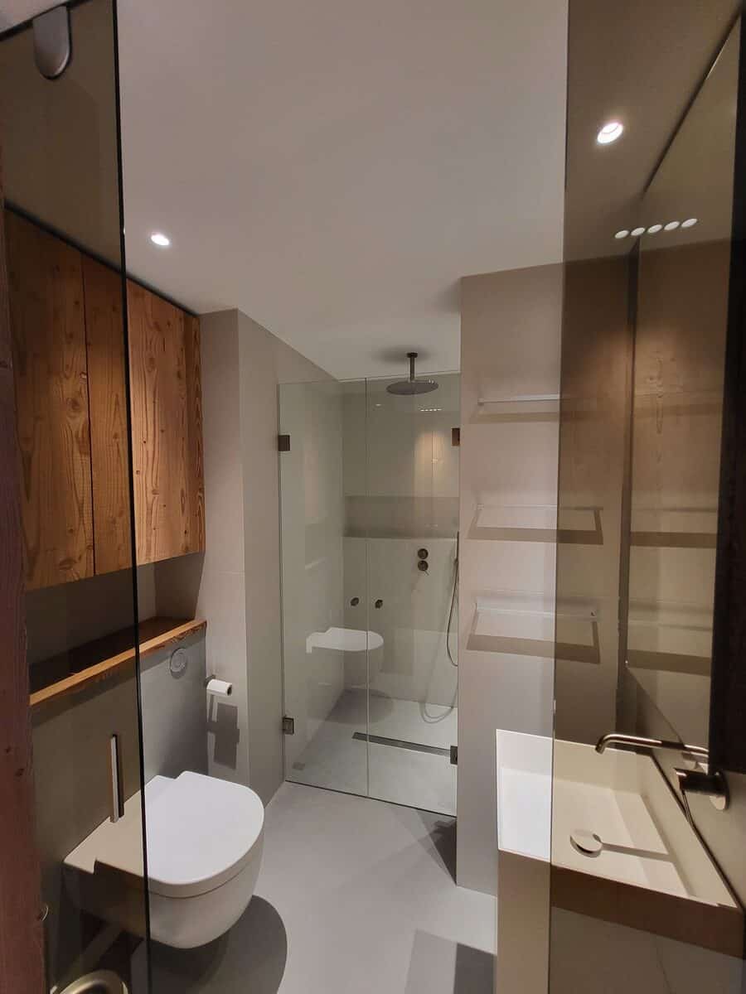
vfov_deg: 106.2
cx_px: 373
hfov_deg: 89.9
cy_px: 497
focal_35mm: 13
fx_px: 374
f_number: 2.2
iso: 250
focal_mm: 1.74
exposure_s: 1/50
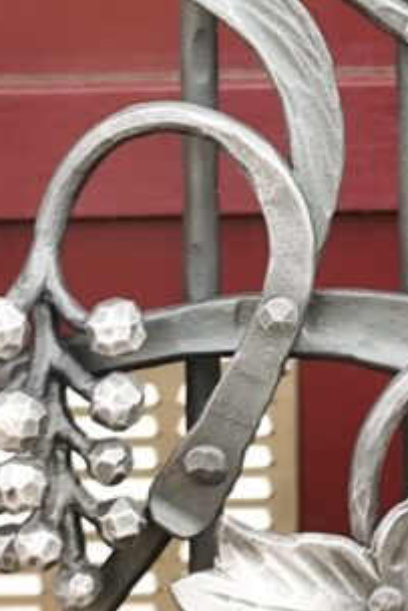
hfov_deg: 8.3
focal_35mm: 161
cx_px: 695
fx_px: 2734
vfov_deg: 12.2
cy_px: -306
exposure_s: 1/100
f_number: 1.65
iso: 160
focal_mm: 6.14
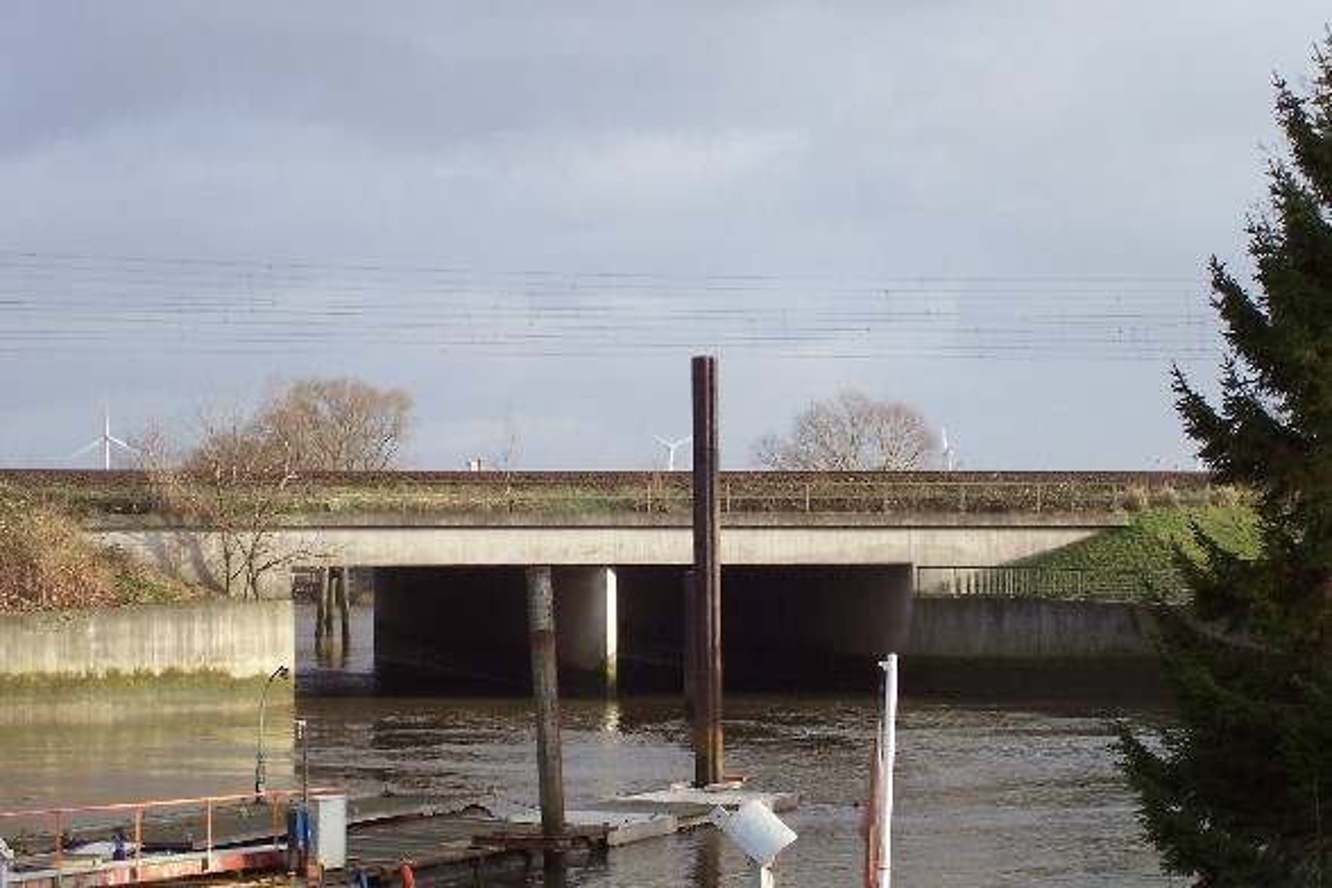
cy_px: 444
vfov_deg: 13.4
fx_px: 3774
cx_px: 666
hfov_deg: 20.0
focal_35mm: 102
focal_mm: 16.8
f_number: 4.6
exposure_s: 1/180
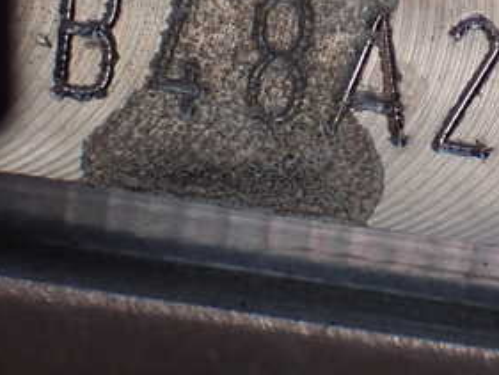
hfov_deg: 10.4
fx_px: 2711
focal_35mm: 188
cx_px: 497
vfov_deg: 7.9
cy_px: 37
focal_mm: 15.66
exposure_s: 1/160
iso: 800
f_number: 4.5
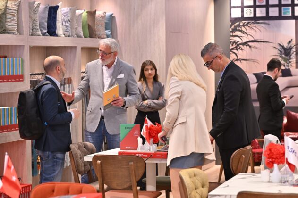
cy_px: 99
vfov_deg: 13.0
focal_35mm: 105
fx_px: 869
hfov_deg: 19.5
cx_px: 149
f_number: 4
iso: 1000
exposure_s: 1/200
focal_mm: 105
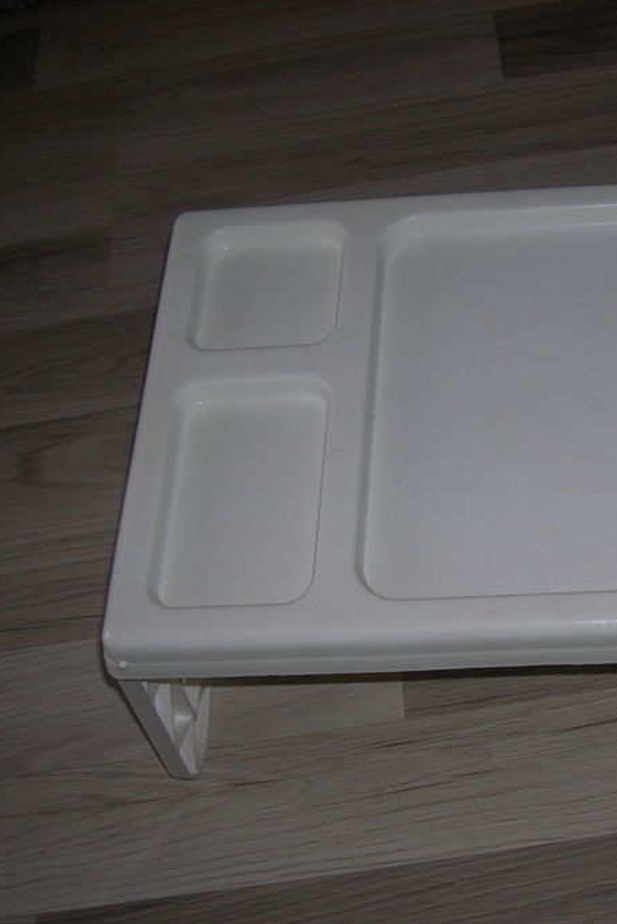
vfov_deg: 38.1
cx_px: 545
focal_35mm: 52
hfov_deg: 25.3
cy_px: 506
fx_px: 1336
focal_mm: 5.7
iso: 50
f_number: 2.9
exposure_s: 1/60.1
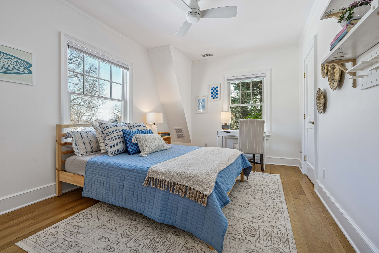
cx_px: 190
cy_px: 126
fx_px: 168
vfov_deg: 73.7
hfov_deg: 96.7
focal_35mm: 16
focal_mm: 16
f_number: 8
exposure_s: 1/50
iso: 400
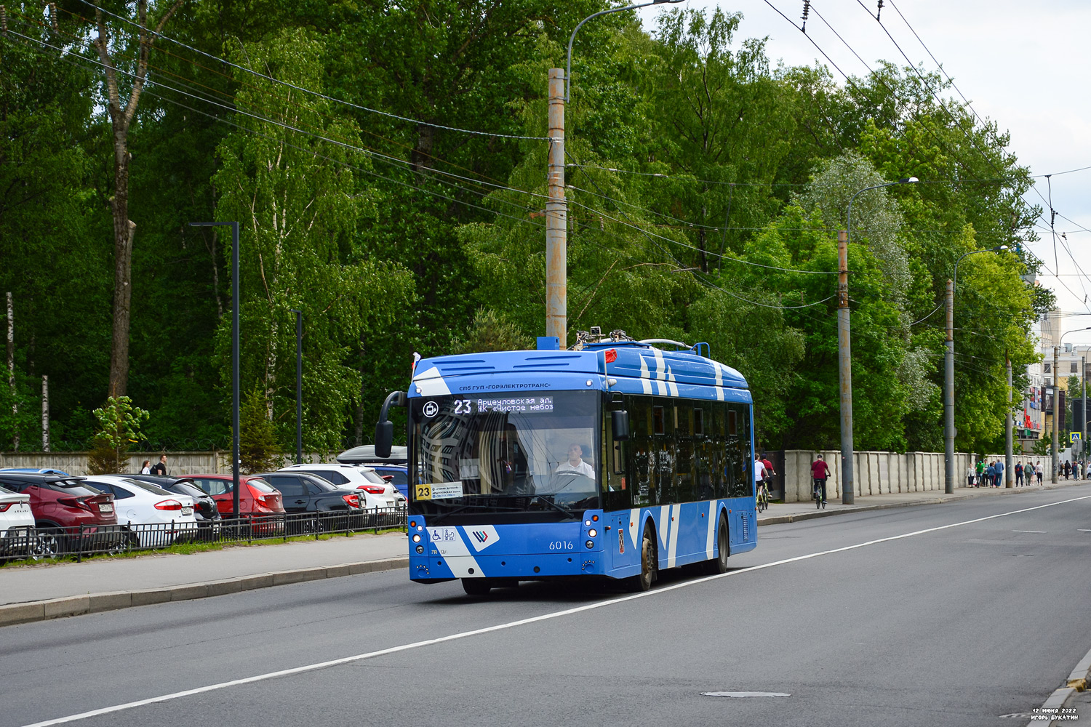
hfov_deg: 21.9
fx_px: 2818
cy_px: 364
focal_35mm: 93
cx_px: 546
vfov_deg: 14.7
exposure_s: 1/320
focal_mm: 62
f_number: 5.6
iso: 200
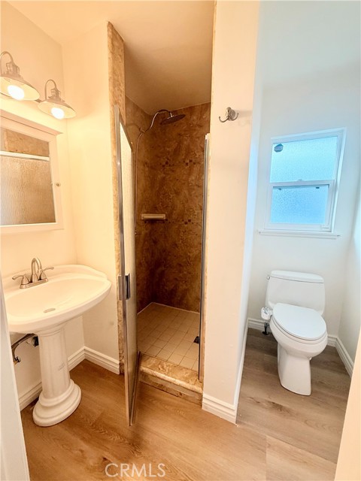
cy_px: 240
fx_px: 195
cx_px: 180
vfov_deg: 102.1
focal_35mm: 14
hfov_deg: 85.7
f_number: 2.2
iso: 160
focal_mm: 2.22
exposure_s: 1/120
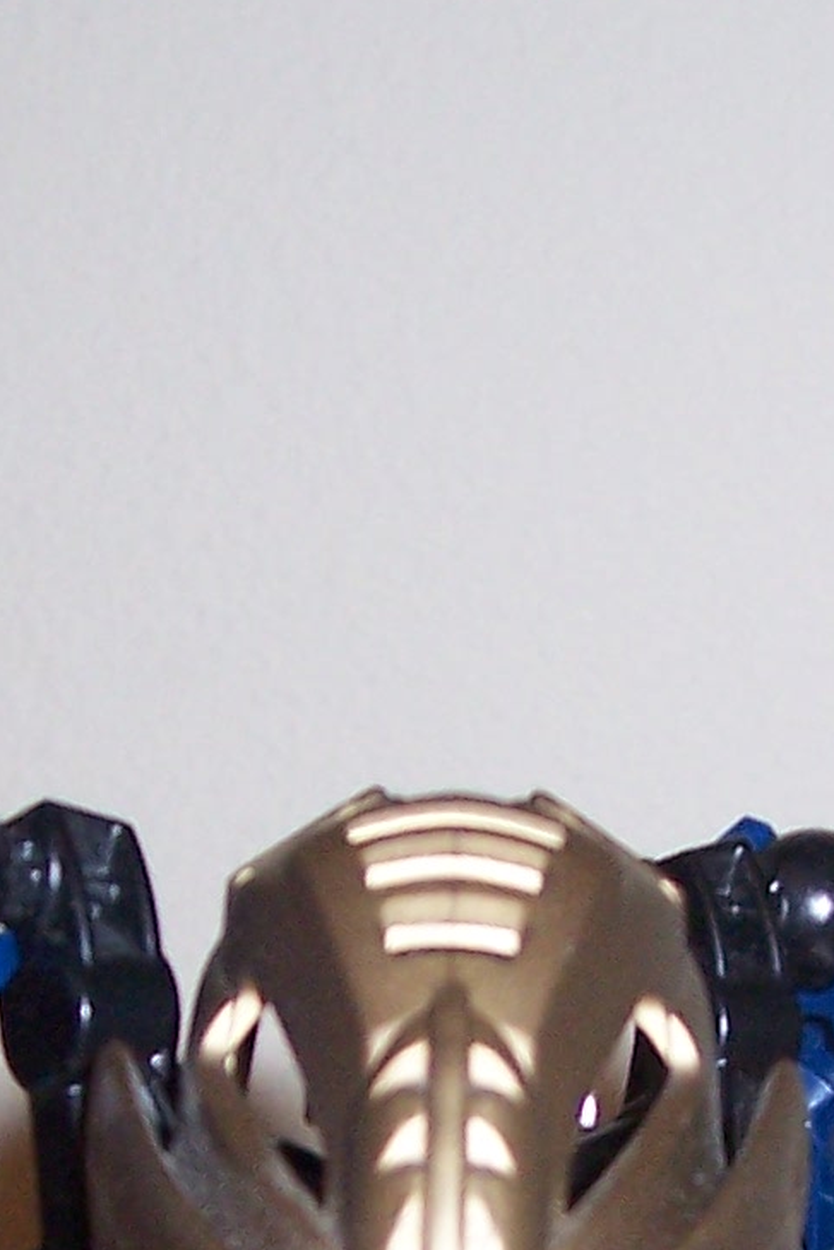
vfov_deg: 16.1
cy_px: 1346
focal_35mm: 124
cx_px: 483
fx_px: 4307
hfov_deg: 11.1
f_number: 2.7
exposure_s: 1/60
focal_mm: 5.6
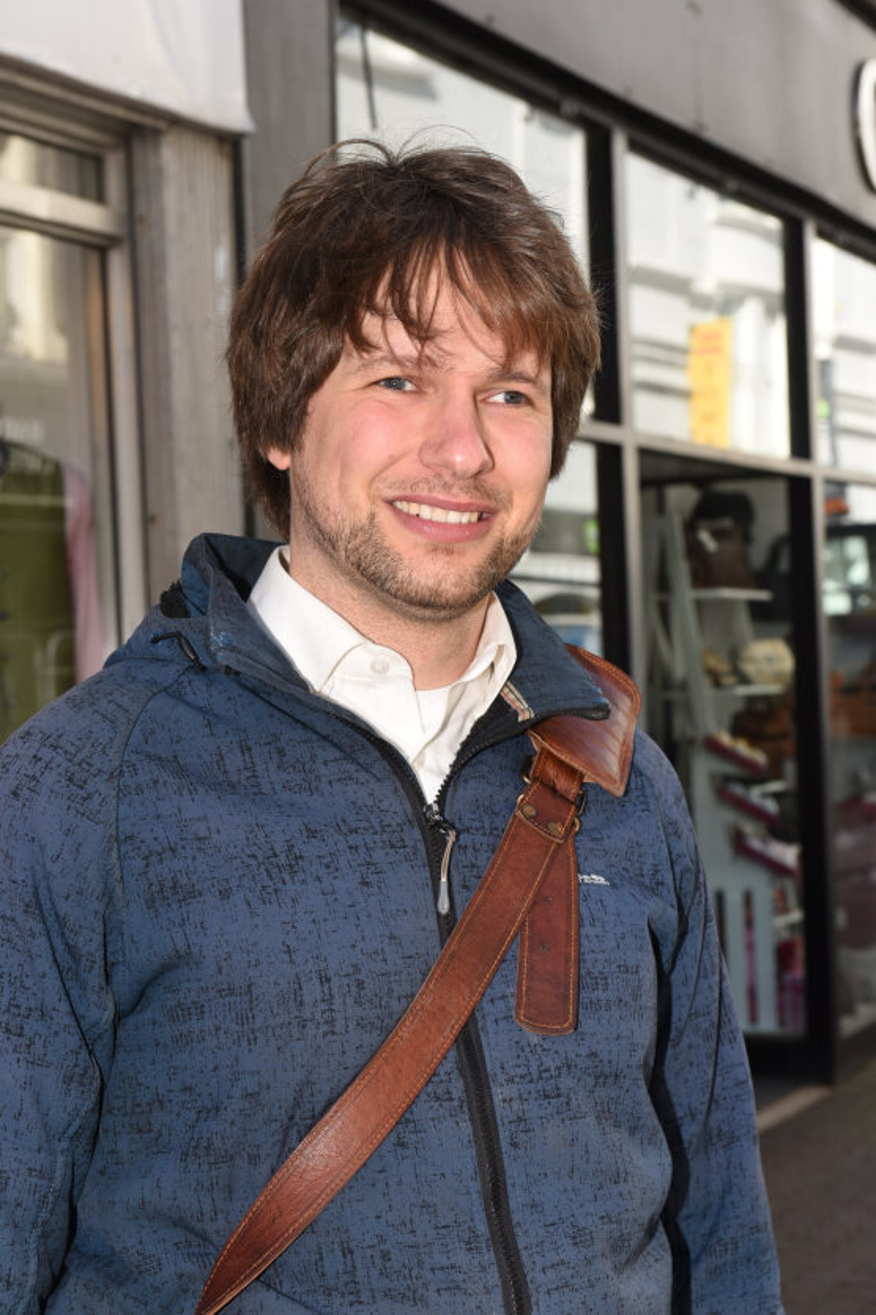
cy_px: 658
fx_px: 2409
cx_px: 438
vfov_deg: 30.5
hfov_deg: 20.6
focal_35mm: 66
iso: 640
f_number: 9
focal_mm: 66
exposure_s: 1/400
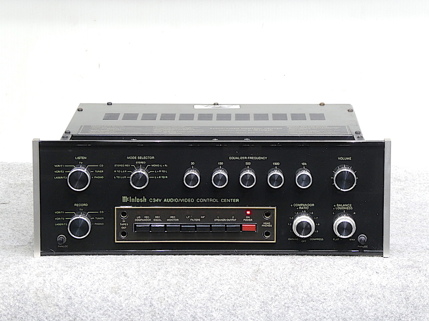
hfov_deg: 14.6
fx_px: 1673
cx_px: 214
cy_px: 160
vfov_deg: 11.0
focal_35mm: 135
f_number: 5.3
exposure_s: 1/4
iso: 200
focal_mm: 24.2
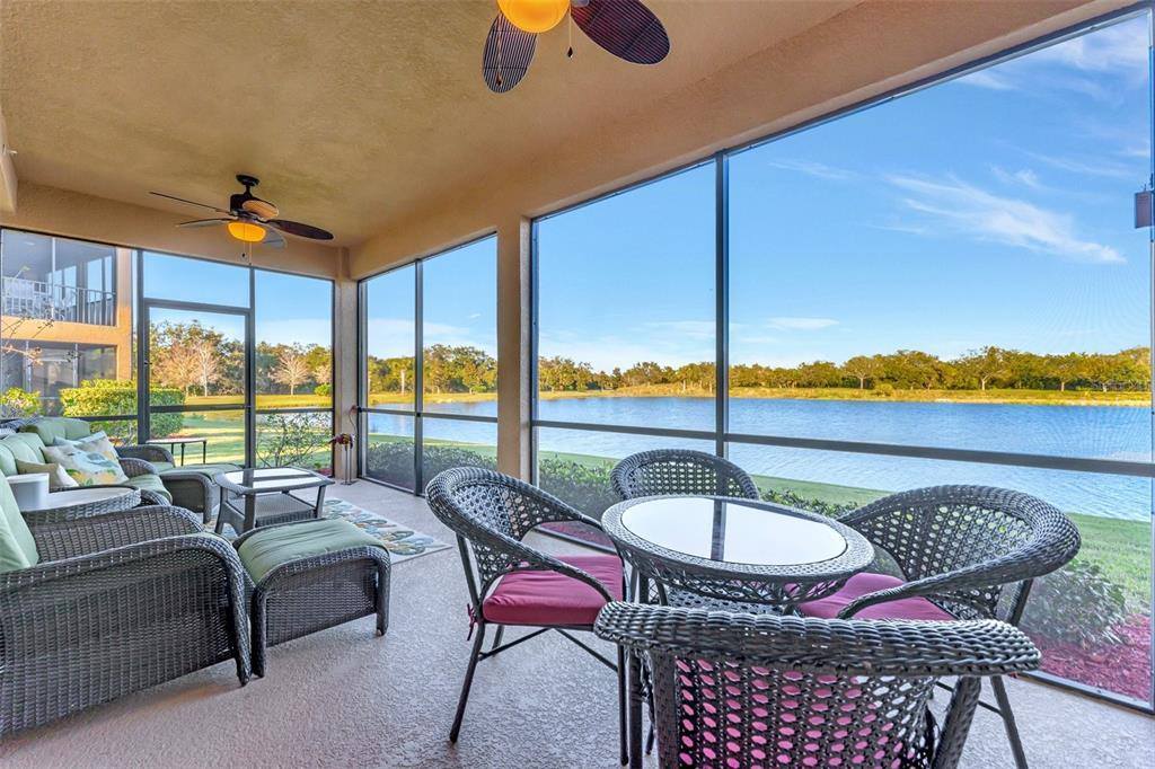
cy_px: 384
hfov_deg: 104.3
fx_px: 449
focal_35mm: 14
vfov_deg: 81.2
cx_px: 578
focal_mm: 14
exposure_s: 1/125
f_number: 7.1
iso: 200
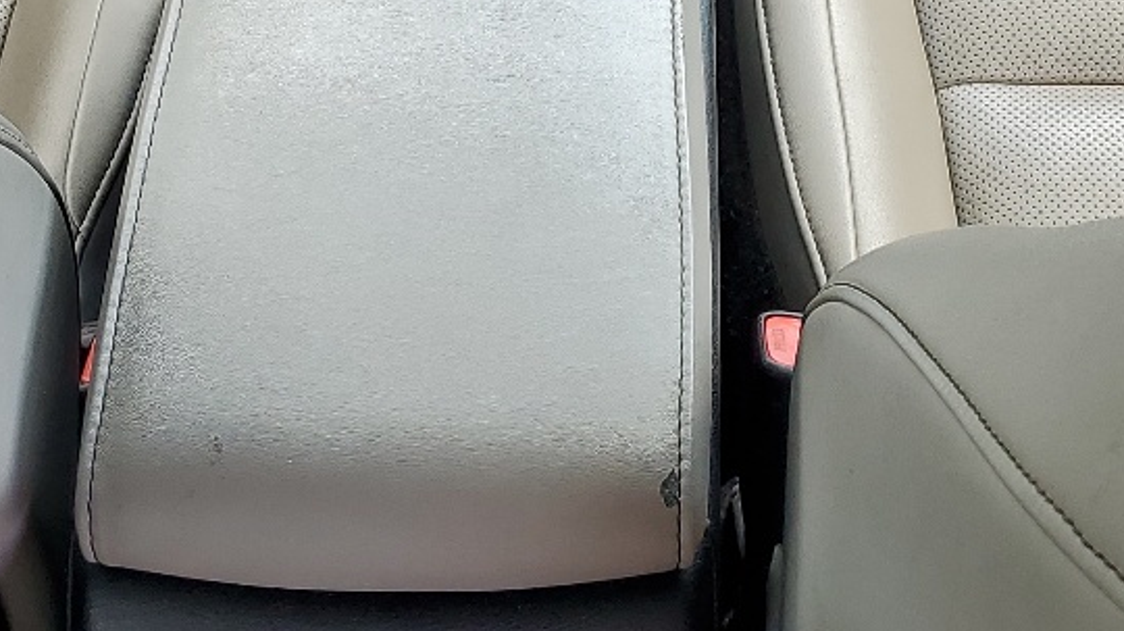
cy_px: -319
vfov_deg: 13.5
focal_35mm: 84
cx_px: 545
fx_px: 2502
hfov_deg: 25.3
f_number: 1.5
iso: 50
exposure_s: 1/250
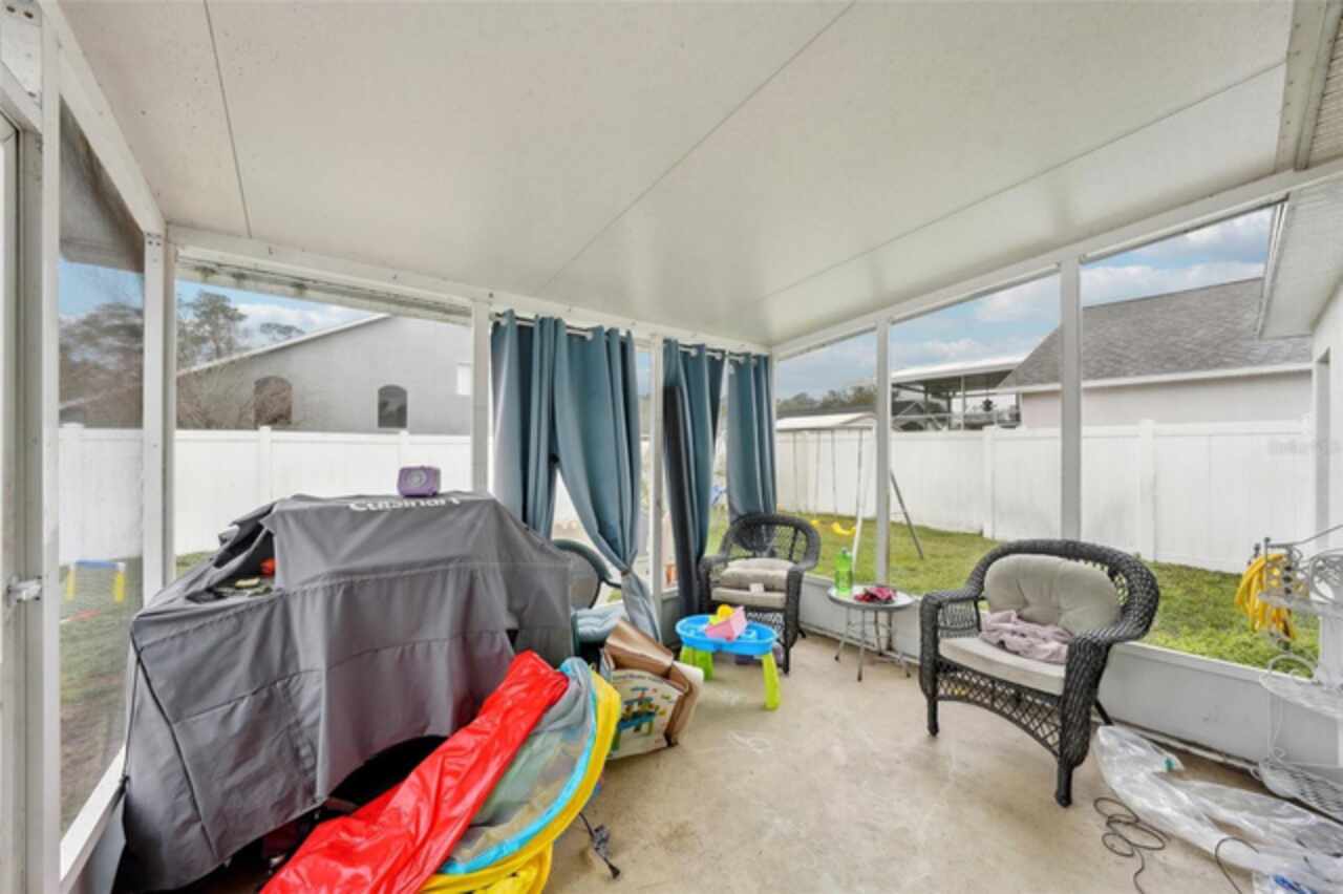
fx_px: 447
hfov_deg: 112.6
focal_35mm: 12
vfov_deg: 89.9
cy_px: 447
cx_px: 672
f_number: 8
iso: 640
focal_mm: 12
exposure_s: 1/100
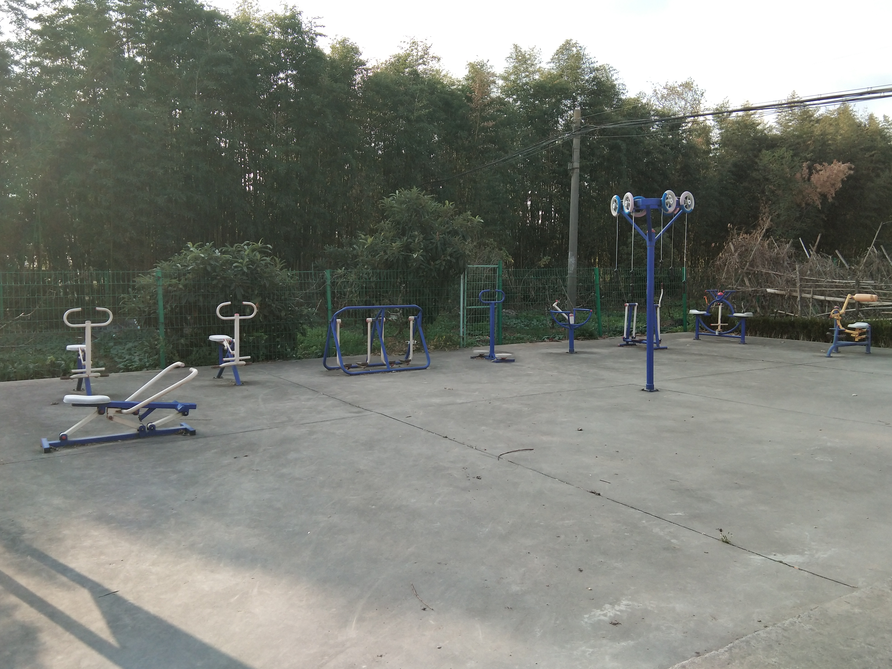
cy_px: 321
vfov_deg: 42.9
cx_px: 472
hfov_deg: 55.3
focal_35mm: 33
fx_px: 850
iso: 50
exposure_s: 1/365
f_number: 2.2
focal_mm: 3.69
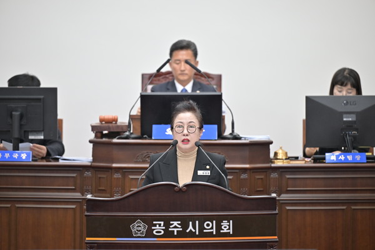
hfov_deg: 10.3
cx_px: 188
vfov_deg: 6.9
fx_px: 2083
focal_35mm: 200
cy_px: 125
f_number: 2.8
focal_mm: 200
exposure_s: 1/320
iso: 800
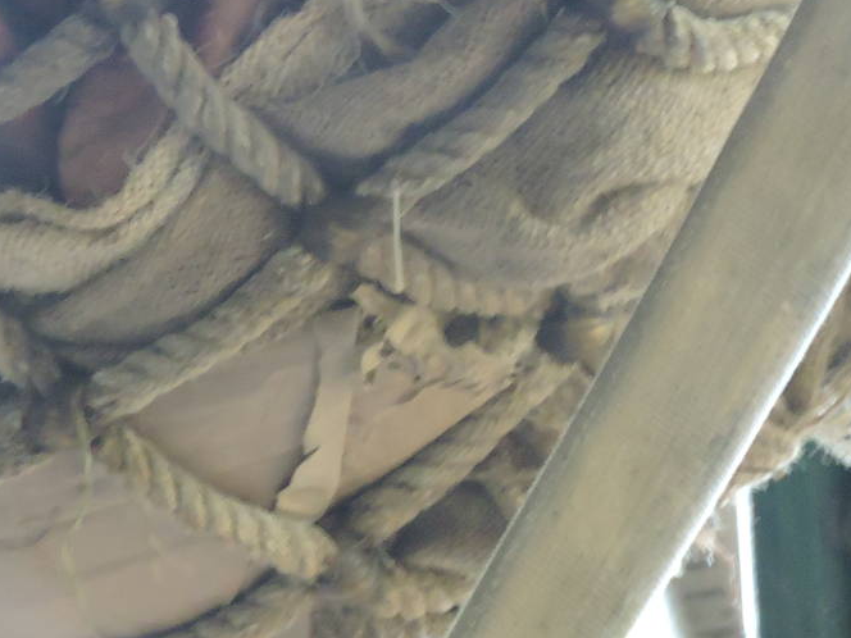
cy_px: 127
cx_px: -109
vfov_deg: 1.4
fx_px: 25764
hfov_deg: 1.9
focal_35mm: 1048
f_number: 4.9
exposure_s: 1/20
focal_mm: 77.6
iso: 800
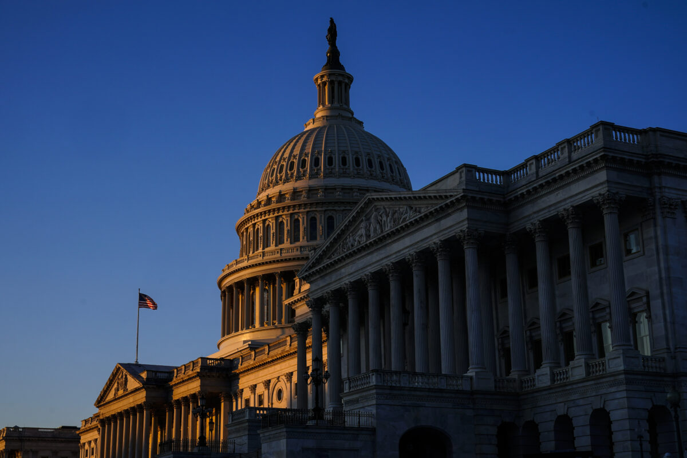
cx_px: 344
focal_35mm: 55
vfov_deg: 24.6
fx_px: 1050
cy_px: 229
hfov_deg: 36.2
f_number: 10
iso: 200
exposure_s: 1/200
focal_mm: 55
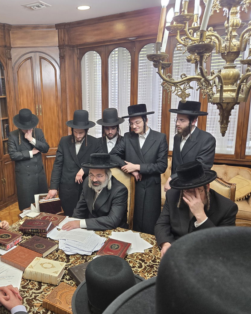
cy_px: 157
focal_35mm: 30
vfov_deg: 58.8
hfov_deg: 46.7
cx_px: 62
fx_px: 279
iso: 160
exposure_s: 1/120
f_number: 1.8
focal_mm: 5.4
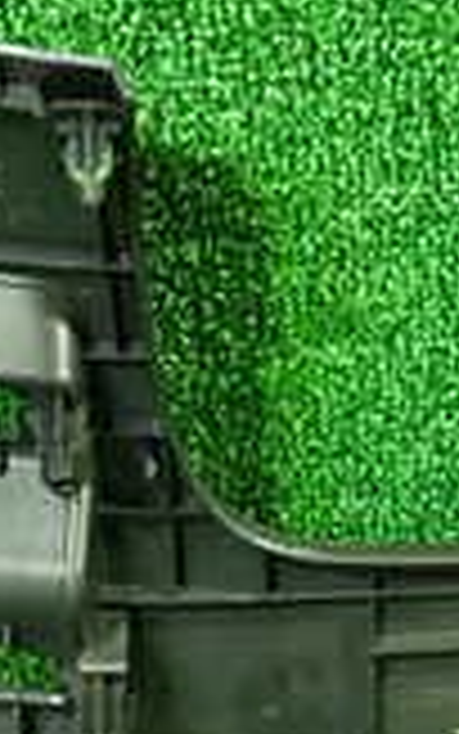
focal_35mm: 117
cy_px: 770
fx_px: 2340
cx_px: 243
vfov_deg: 17.3
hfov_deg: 11.2
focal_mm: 5.4
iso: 800
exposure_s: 1/15
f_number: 2.3
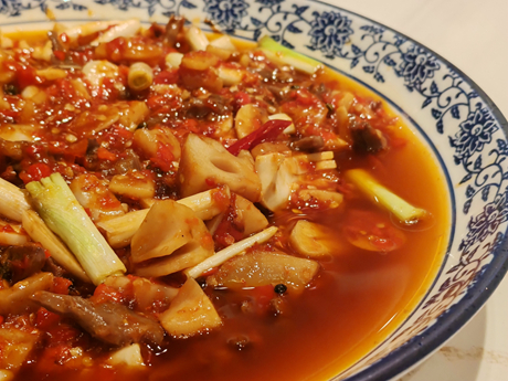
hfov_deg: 32.2
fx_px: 881
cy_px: 190
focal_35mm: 60
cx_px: 254
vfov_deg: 24.4
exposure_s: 1/100
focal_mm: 6.12
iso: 800
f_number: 1.9
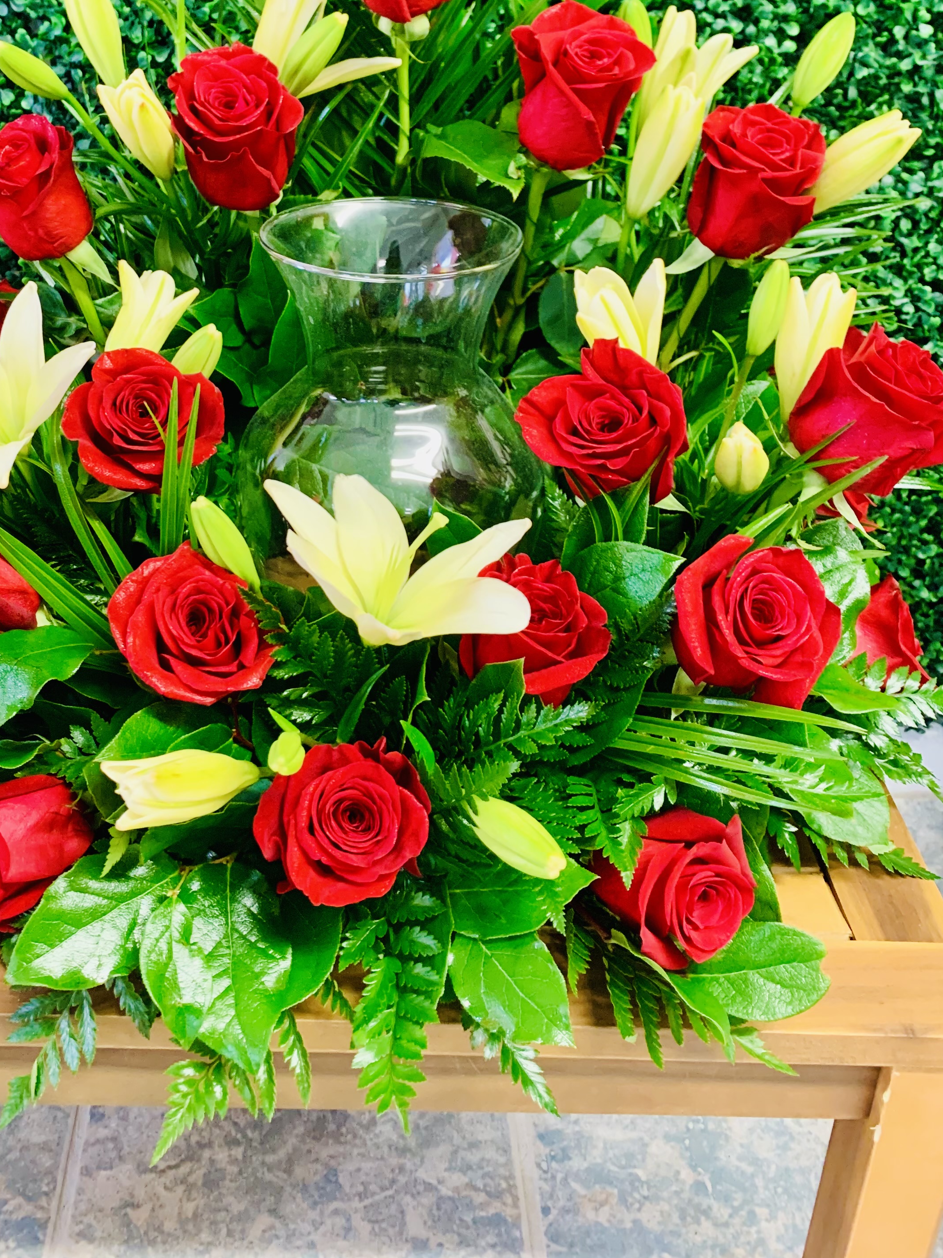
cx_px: 364
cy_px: 383
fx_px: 1344
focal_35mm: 37
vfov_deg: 49.0
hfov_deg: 38.5
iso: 400
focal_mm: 4.25
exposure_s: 1/40
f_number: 1.8
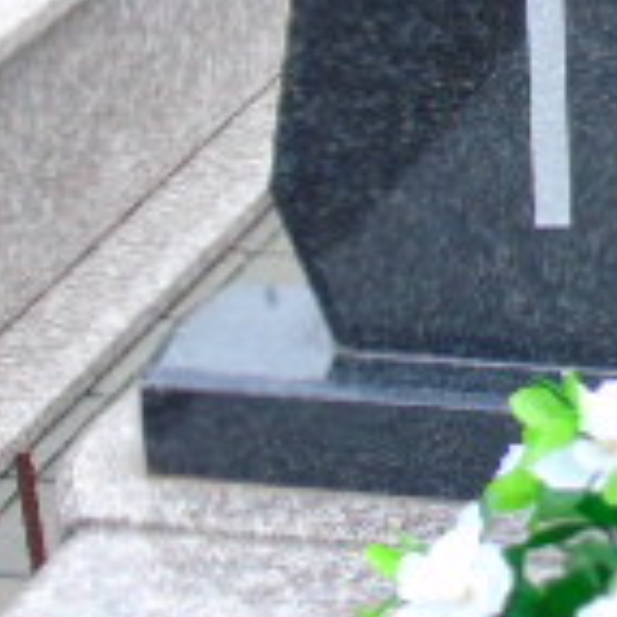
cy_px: -147
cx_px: 1023
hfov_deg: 8.0
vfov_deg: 8.1
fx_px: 4295
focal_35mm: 213
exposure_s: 1/30
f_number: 4.3
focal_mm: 9.6
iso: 100
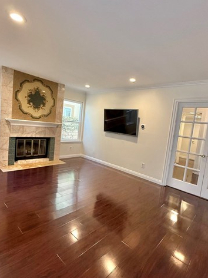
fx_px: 152
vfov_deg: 84.7
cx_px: 107
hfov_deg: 68.7
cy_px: 141
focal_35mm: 19
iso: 400
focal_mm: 2.22
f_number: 2.2
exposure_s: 1/120
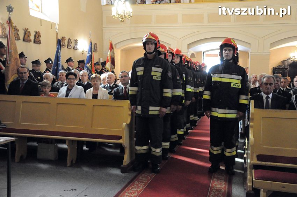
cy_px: 98
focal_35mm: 39
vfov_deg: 34.1
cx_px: 148
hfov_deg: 49.6
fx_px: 321
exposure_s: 1/80
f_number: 4.5
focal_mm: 26
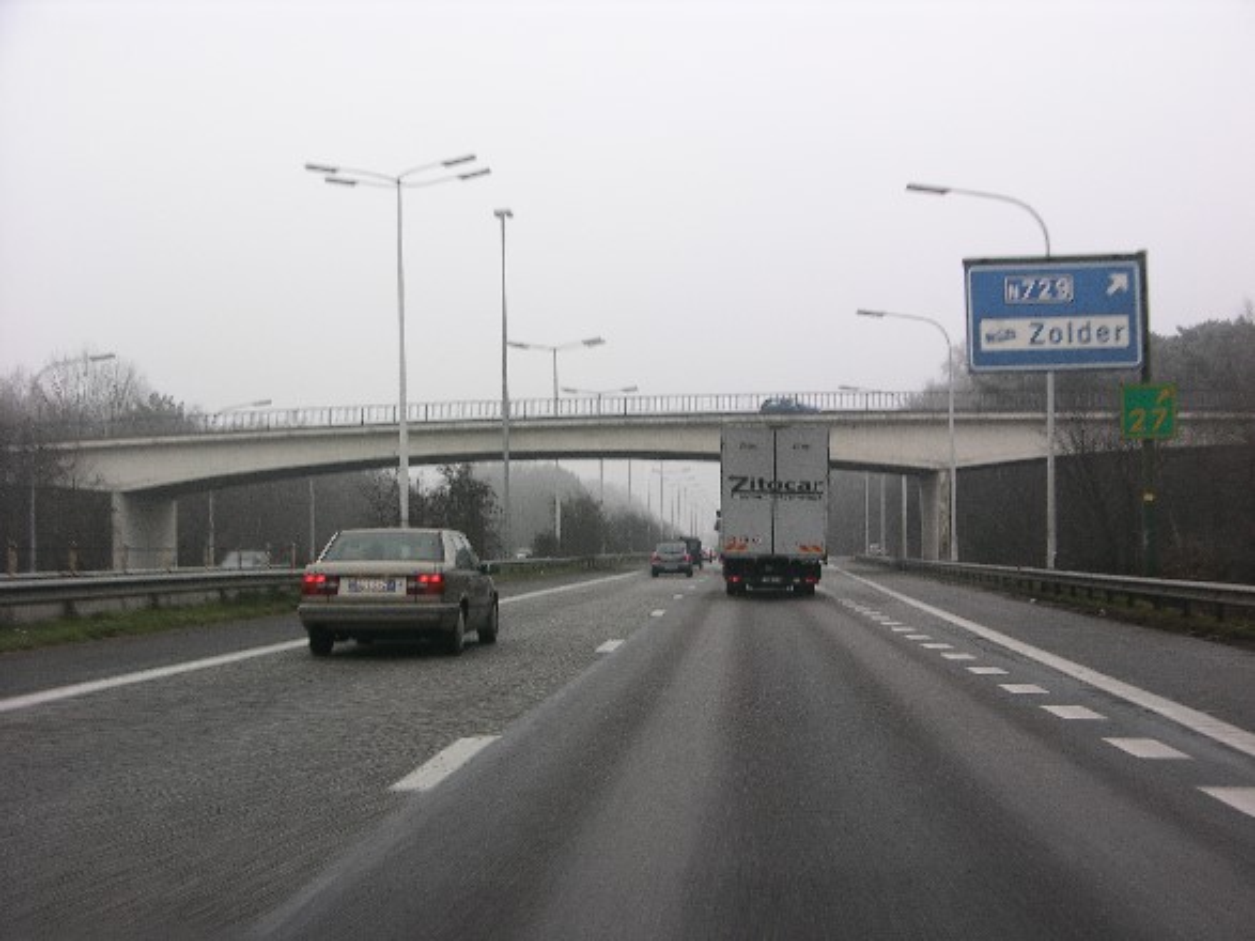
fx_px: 1957
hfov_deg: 35.6
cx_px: 628
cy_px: 470
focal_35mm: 54
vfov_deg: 27.0
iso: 50
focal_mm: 13.7
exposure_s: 1/69.3
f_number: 3.9
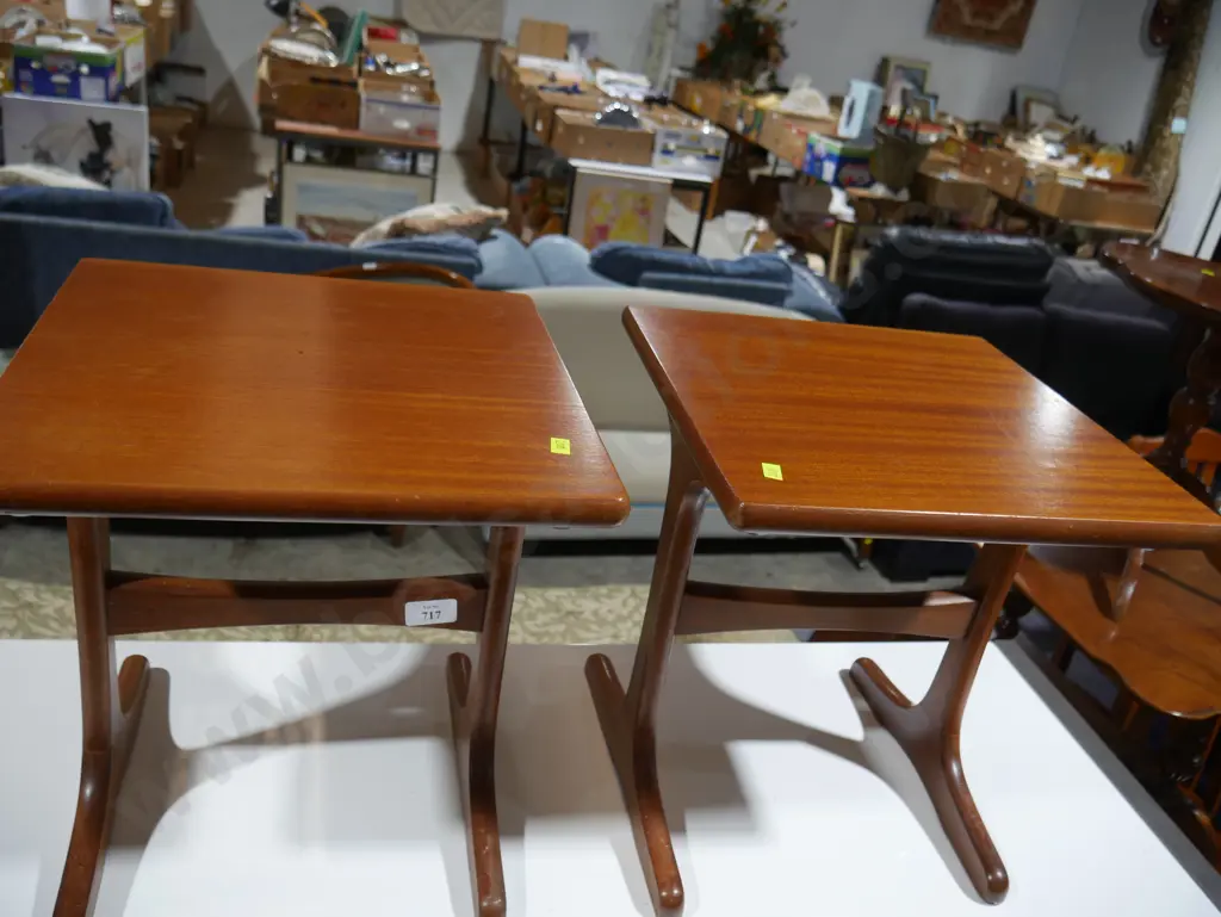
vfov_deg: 46.8
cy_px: 458
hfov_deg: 59.9
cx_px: 610
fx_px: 1059
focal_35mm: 30
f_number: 3.6
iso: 250
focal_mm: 15
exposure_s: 1/60
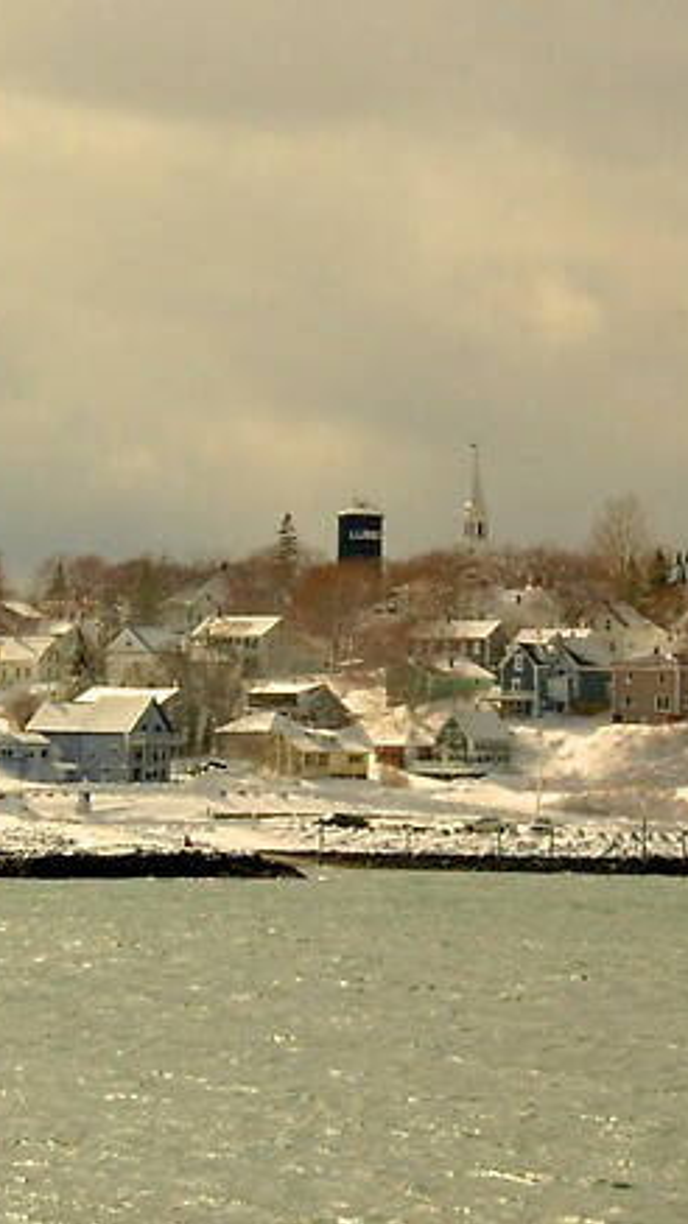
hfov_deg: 7.0
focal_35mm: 172
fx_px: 5585
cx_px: 330
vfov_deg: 12.5
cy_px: 479
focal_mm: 48
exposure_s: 1/100
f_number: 22
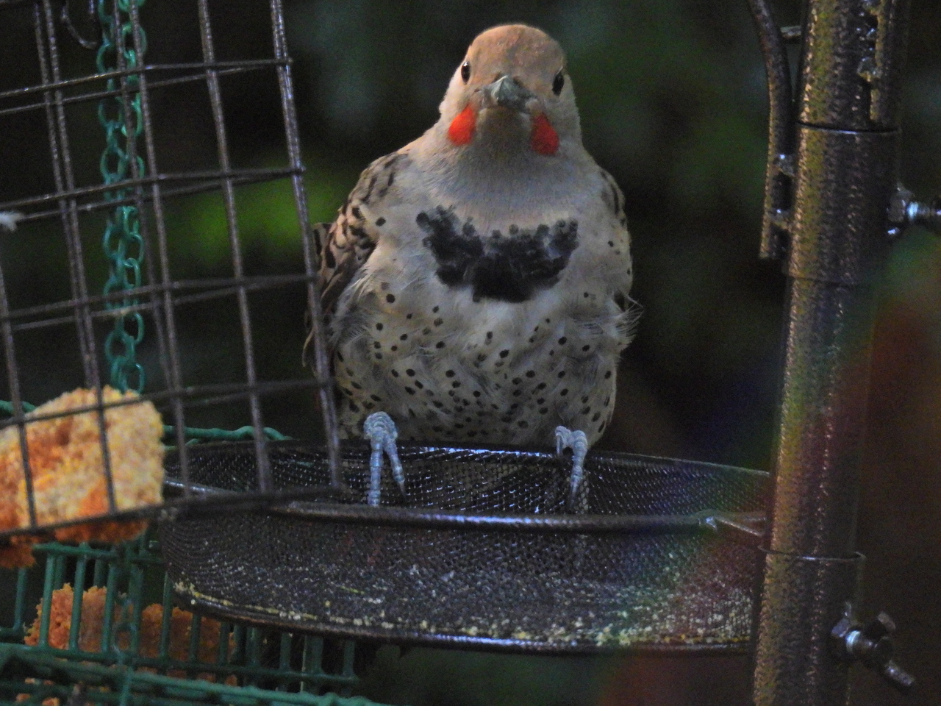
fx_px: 29902
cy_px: 353
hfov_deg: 1.8
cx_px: 470
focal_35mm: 1100
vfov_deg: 1.4
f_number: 5.6
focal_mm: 196
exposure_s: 1/125
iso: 1250
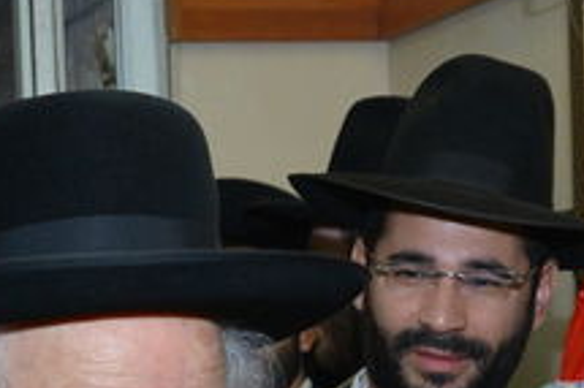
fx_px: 2350
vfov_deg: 9.1
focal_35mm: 145
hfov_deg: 14.0
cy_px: 678
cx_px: 73
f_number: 5
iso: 800
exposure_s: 1/125
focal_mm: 26
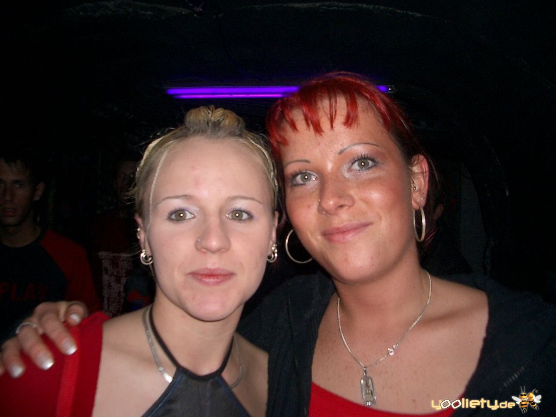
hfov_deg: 52.6
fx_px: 562
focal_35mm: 35
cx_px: 278
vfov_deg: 40.7
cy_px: 208
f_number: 2.6
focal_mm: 5.8
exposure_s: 1/40
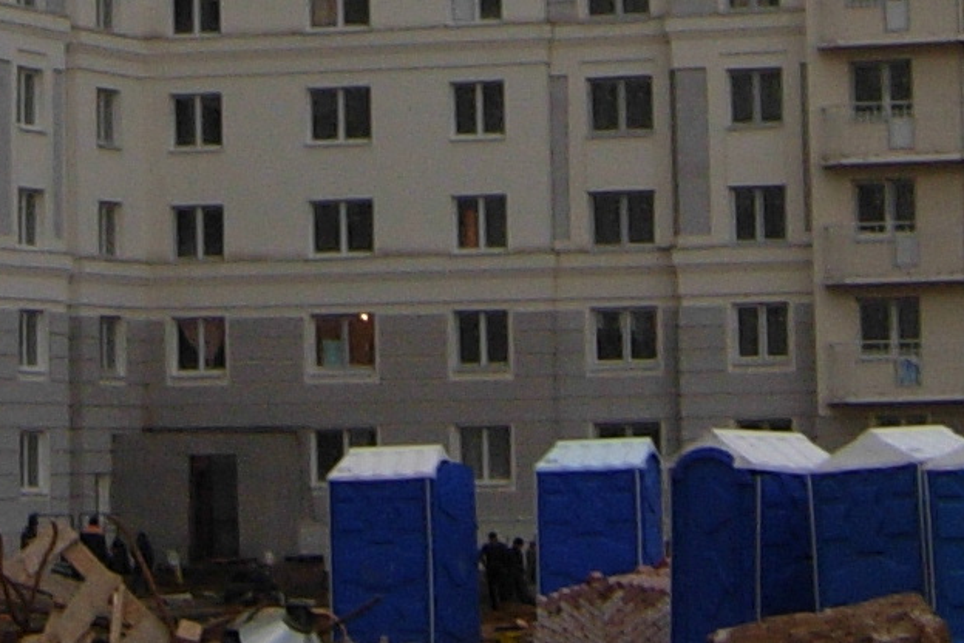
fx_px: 5248
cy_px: -791
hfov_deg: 10.5
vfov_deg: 6.7
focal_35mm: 196
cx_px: 348
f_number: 3.4
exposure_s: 1/117
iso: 50
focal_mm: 7.5
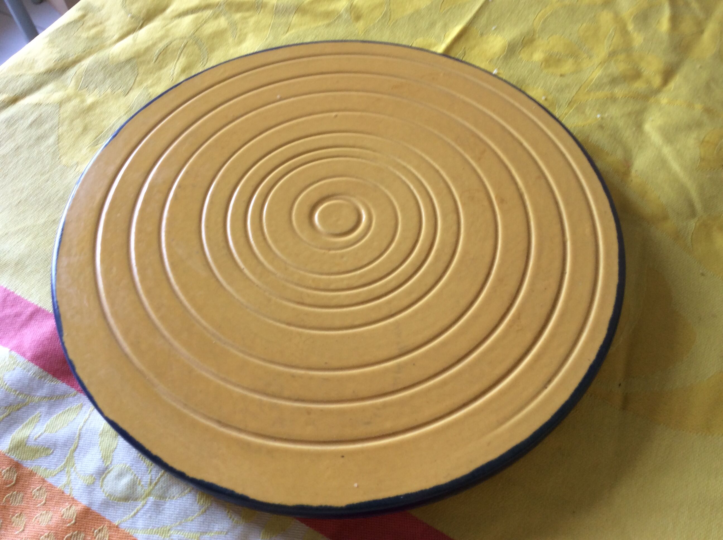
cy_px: 270
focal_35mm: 32
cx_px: 362
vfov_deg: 44.1
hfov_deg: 56.9
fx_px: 667
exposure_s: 1/33
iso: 32
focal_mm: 3.3
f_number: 2.4
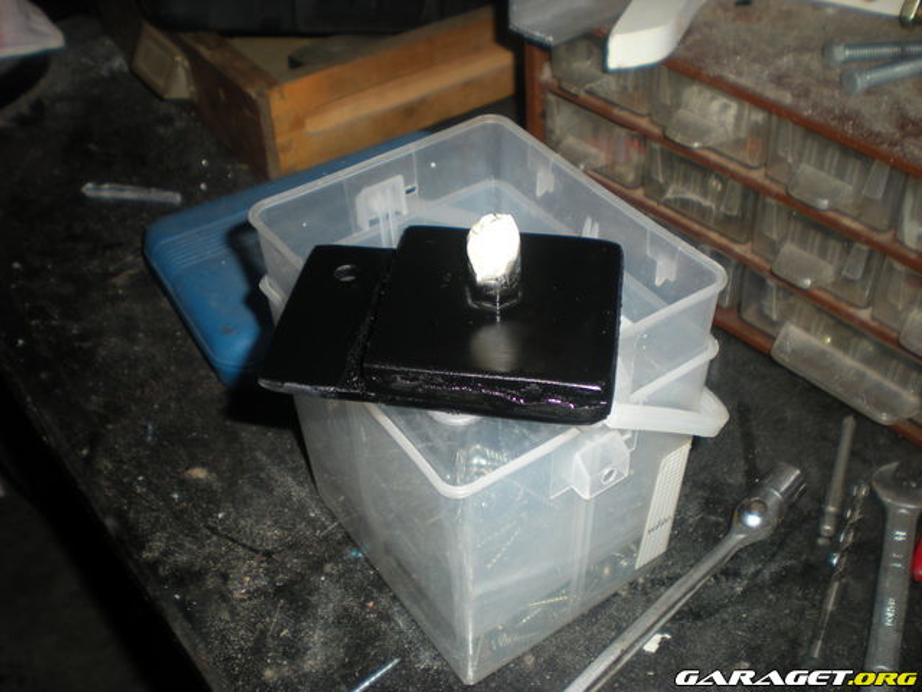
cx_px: 461
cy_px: 346
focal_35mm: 38
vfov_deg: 37.7
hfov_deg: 49.0
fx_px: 1012
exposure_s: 1/60
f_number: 3.1
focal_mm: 6.3
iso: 64
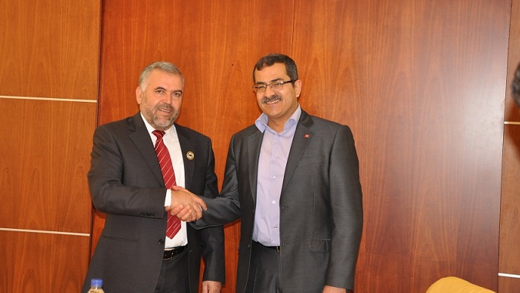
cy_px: 120
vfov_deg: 18.0
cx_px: 260
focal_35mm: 67
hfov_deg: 31.4
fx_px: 924
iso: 800
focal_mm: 42
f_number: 4.8
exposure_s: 1/60
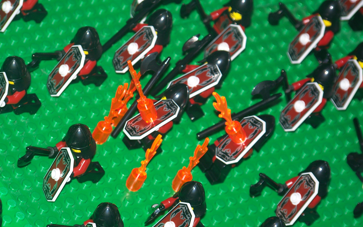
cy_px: 129
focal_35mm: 262
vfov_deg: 5.0
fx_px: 2592
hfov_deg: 8.0
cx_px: 182
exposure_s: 1/60
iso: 64
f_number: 3.6
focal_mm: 39.8
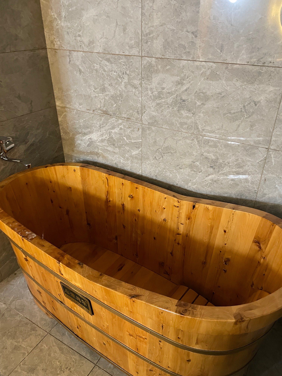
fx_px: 282
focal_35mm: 26
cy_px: 188
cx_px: 141
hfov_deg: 53.1
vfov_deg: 67.3
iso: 1000
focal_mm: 4.2
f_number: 1.6
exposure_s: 1/25
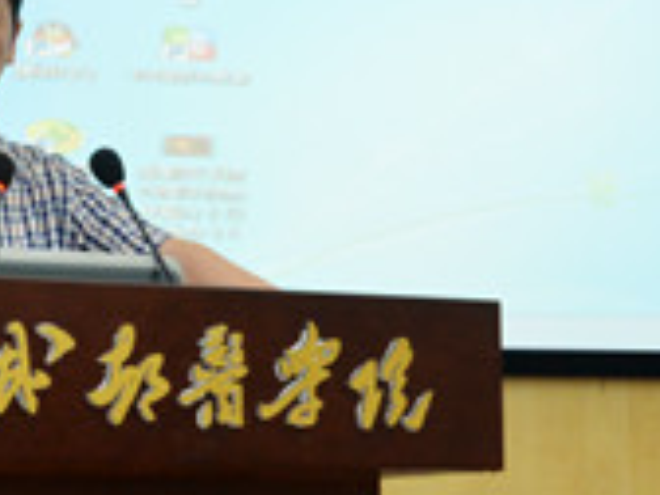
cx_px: -39
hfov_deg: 12.9
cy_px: 275
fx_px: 2879
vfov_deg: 9.8
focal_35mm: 151
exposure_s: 1/60
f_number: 9
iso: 2500
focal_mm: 44
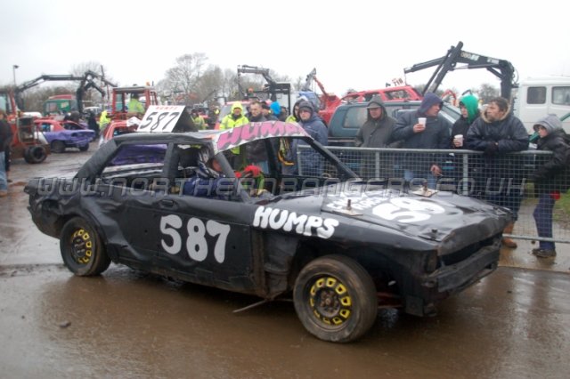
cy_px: 190
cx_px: 285
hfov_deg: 49.6
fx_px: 617
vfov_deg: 34.2
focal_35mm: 39
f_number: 4.2
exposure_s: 1/250
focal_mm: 26
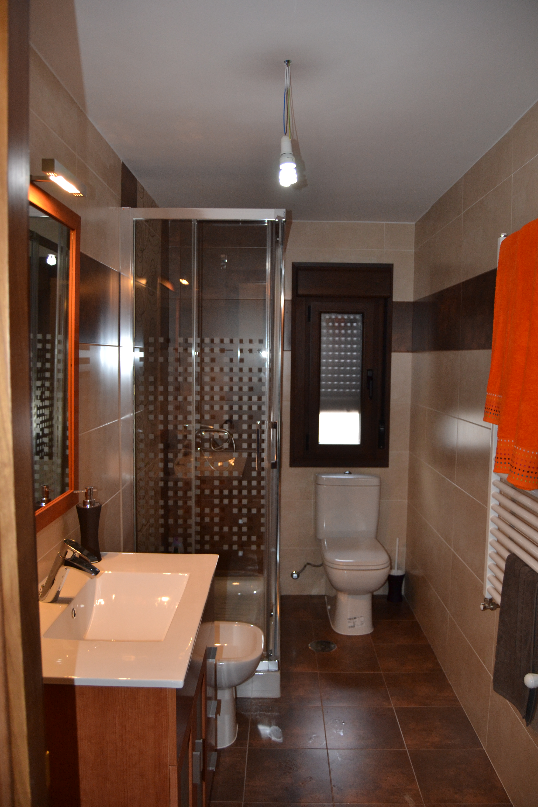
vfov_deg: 67.4
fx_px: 605
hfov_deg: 47.9
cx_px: 269
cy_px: 404
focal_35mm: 27
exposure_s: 1/60
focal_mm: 18
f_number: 3.5
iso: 640
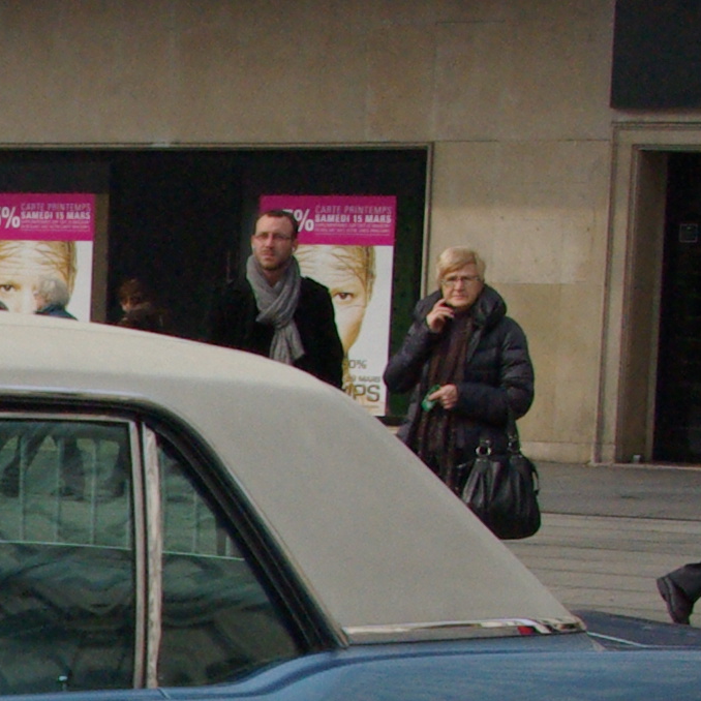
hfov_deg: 9.4
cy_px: 778
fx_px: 4009
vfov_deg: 9.9
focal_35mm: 175
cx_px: -703
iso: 800
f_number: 9.5
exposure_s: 1/750
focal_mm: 24
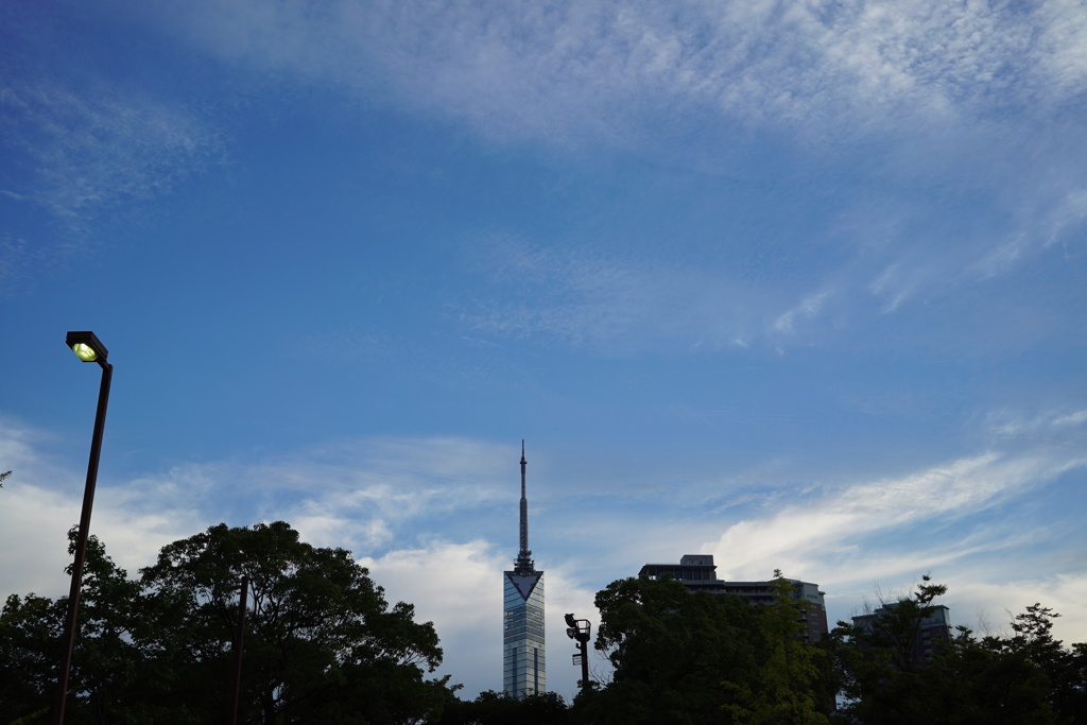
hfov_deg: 54.4
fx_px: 1057
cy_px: 362
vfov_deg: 37.9
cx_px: 544
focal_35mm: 35
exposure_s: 1/160
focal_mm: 35
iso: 100
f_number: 6.3
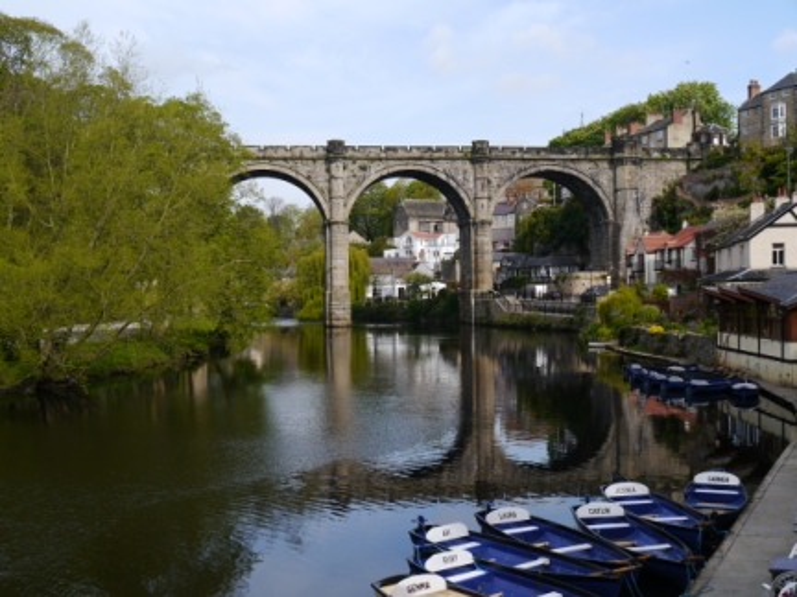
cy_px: 298
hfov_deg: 42.9
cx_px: 398
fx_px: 1013
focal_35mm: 44
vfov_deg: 32.9
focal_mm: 22
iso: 160
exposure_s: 1/320
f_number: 7.1
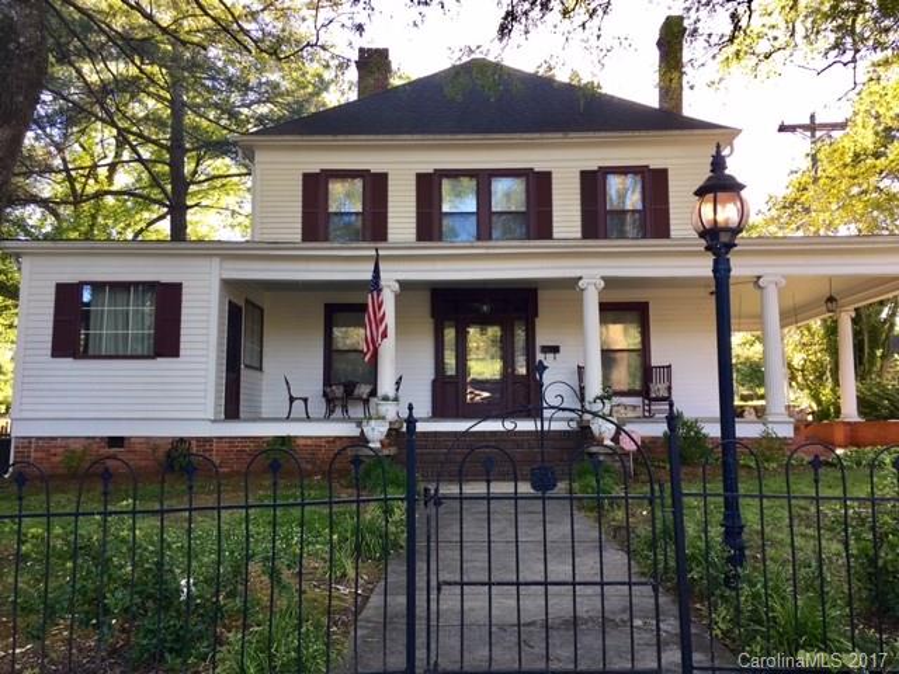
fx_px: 753
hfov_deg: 61.7
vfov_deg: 48.2
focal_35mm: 29
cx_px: 450
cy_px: 337
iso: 25
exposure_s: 1/120
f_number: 2.2
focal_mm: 4.15
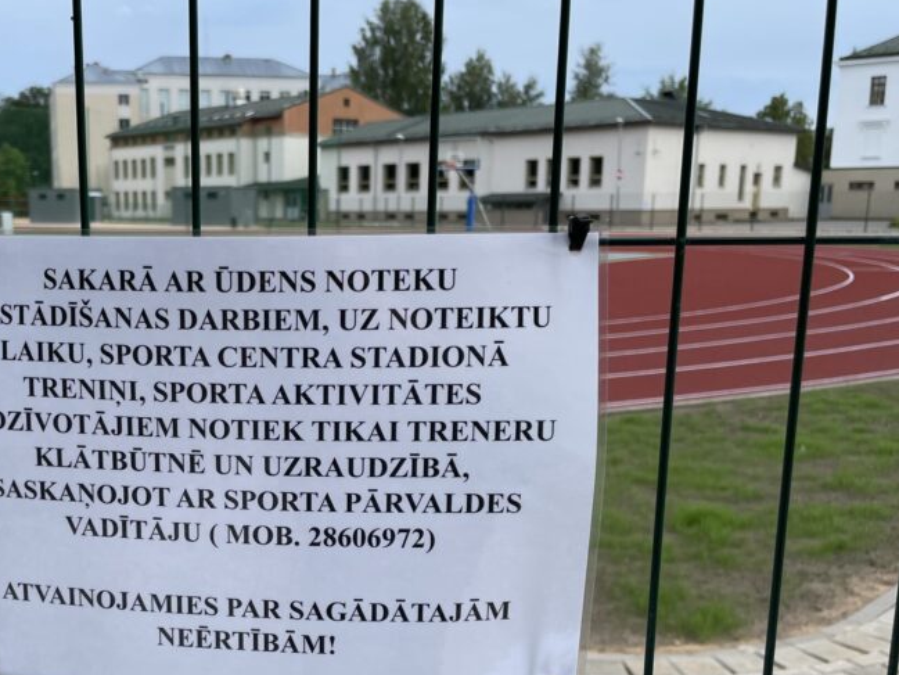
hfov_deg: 44.4
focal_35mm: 41
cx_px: 234
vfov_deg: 34.9
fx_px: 1065
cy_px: 444
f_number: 1.6
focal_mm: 4.2
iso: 32
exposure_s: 1/1033
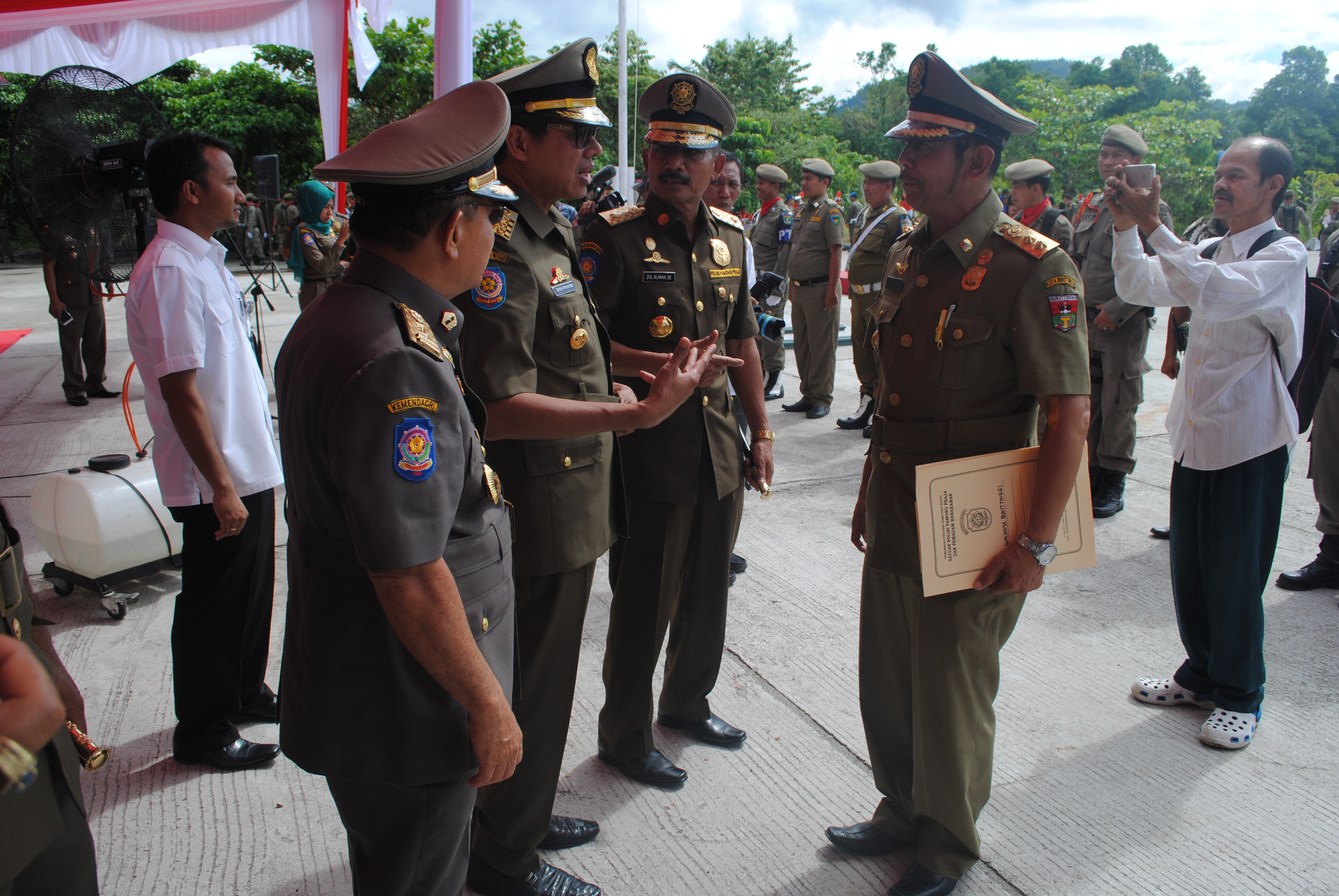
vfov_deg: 48.0
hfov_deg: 67.3
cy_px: 448
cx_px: 670
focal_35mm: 27
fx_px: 1005
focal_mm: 18
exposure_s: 1/200
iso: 100
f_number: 7.1
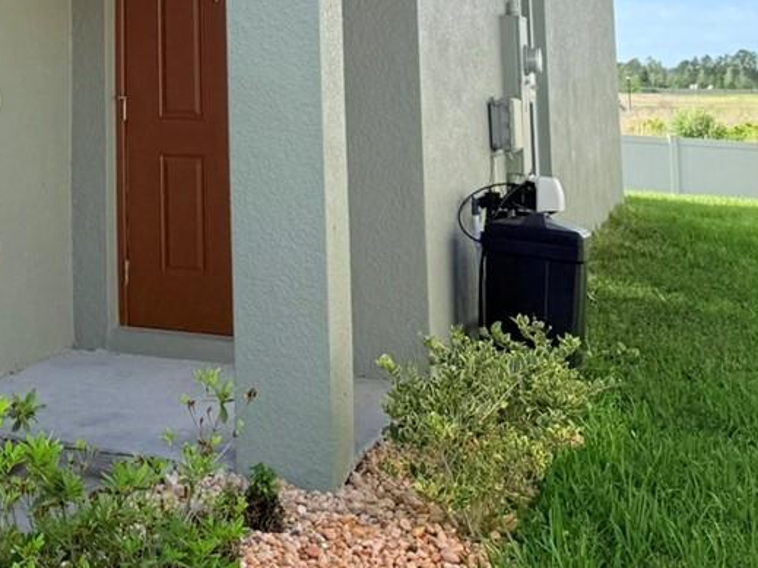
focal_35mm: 74
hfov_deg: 24.4
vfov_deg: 18.4
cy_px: -180
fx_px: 1620
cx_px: -91
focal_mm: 6.76
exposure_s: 1/3584
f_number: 1.78
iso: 80
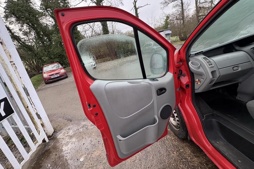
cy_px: 76
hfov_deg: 100.4
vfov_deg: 77.1
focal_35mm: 15
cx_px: 124
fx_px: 106
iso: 64
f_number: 2.2
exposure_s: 1/99
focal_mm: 2.22
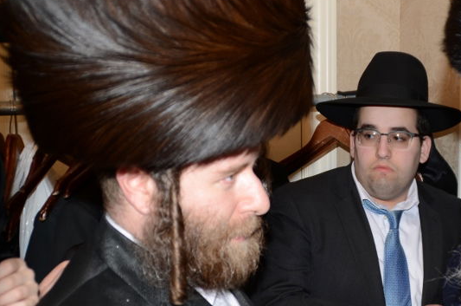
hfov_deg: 10.5
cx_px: 355
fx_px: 2505
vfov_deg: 7.0
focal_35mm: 196
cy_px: 170
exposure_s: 1/60
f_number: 5.3
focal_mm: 68
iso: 100
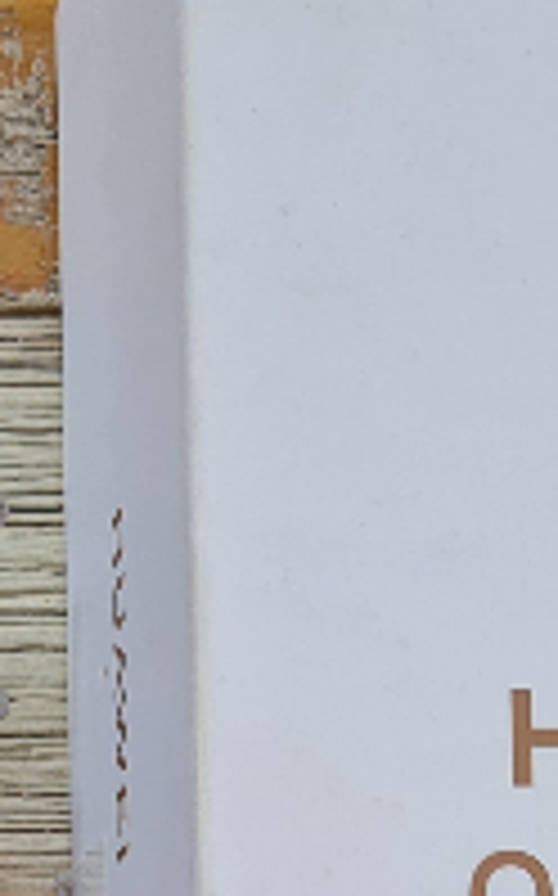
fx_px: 3463
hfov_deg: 8.8
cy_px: 1225
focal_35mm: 142
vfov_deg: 14.0
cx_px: -468
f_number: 1.8
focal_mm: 5.4
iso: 50
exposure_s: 1/111
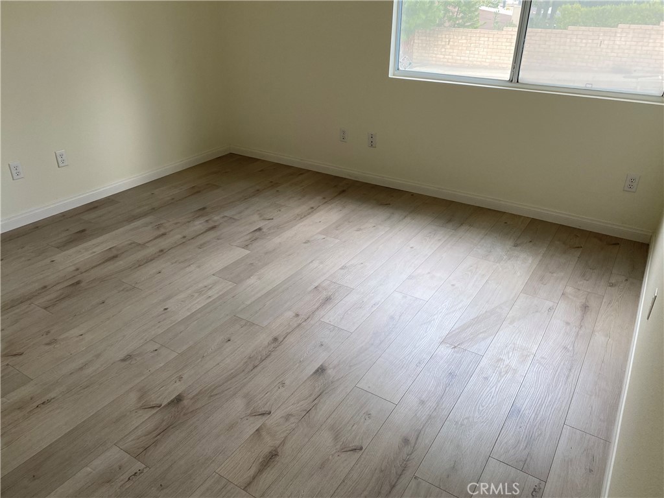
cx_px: 332
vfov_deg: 53.1
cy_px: 249
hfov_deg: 67.3
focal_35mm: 26
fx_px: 499
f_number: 1.8
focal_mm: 4.25
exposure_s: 1/121
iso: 100
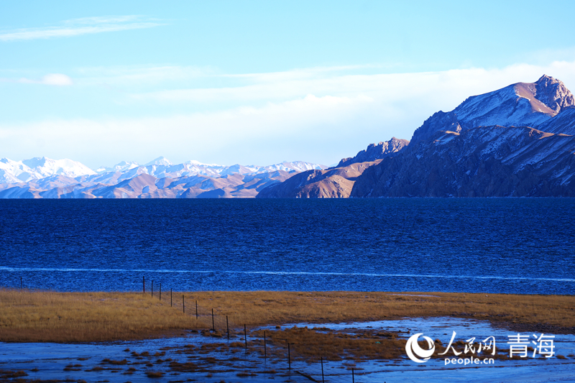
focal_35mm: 200
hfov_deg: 10.3
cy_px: 192
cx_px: 288
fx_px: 3194
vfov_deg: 6.9
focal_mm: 200
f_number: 5
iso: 100
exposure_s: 1/640
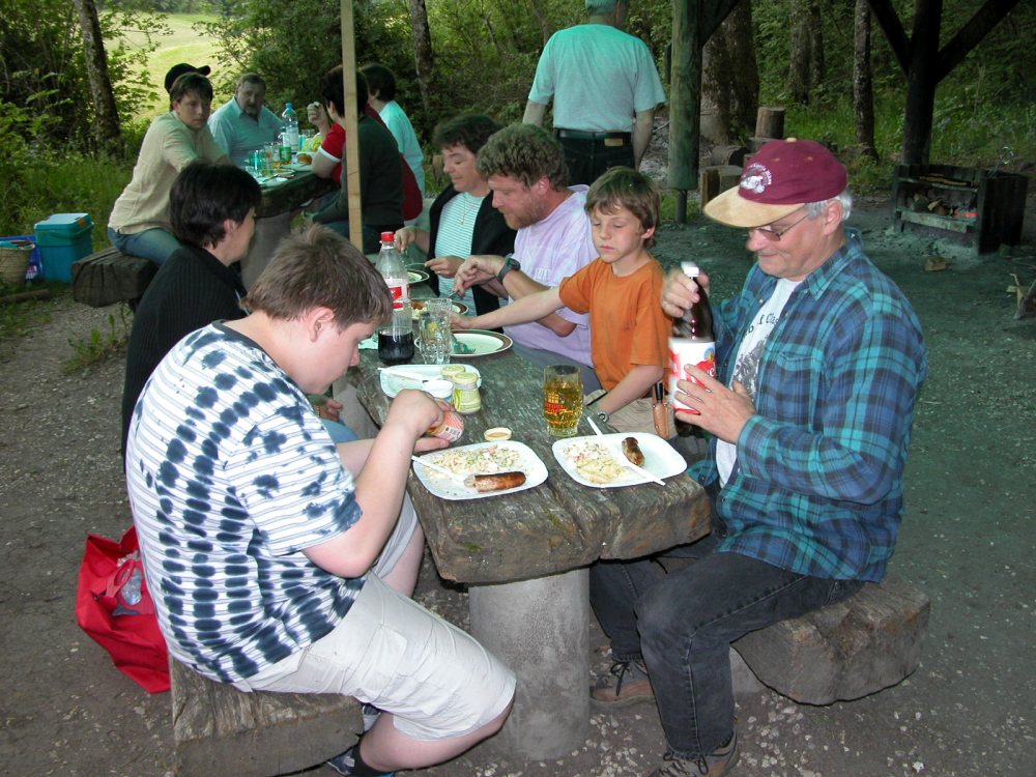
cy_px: 388
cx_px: 518
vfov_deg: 40.7
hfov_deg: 52.6
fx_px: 1047
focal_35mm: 35
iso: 100
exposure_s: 1/30
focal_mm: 8.9
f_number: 2.8
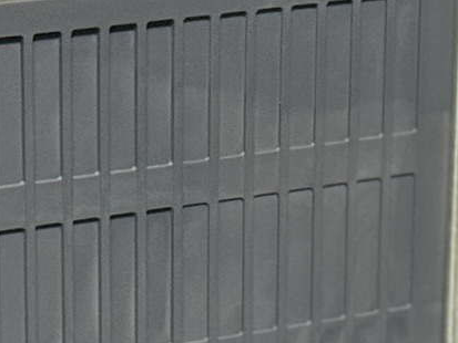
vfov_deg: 6.1
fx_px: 3150
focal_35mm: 238
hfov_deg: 8.3
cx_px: 50
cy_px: 689
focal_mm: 6.76
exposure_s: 1/33
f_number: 1.78
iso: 200
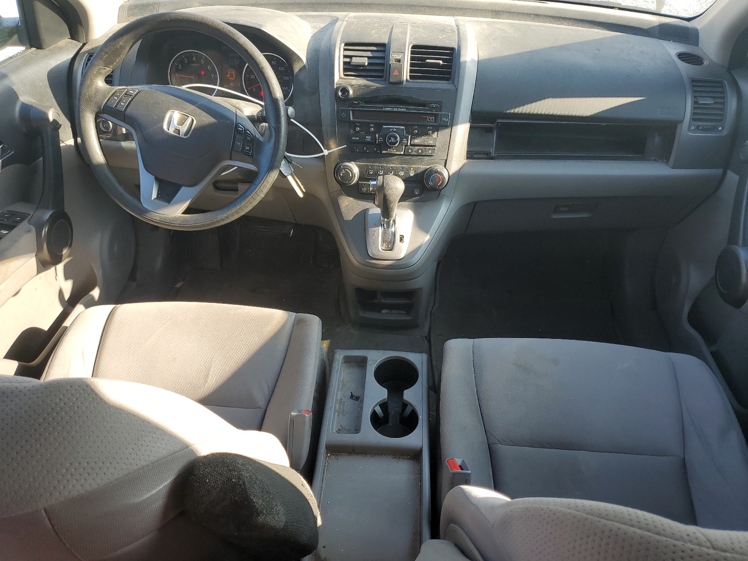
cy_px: 280
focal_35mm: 26
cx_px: 374
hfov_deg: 67.3
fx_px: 562
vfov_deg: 53.1
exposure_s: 1/250
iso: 50
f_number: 1.5
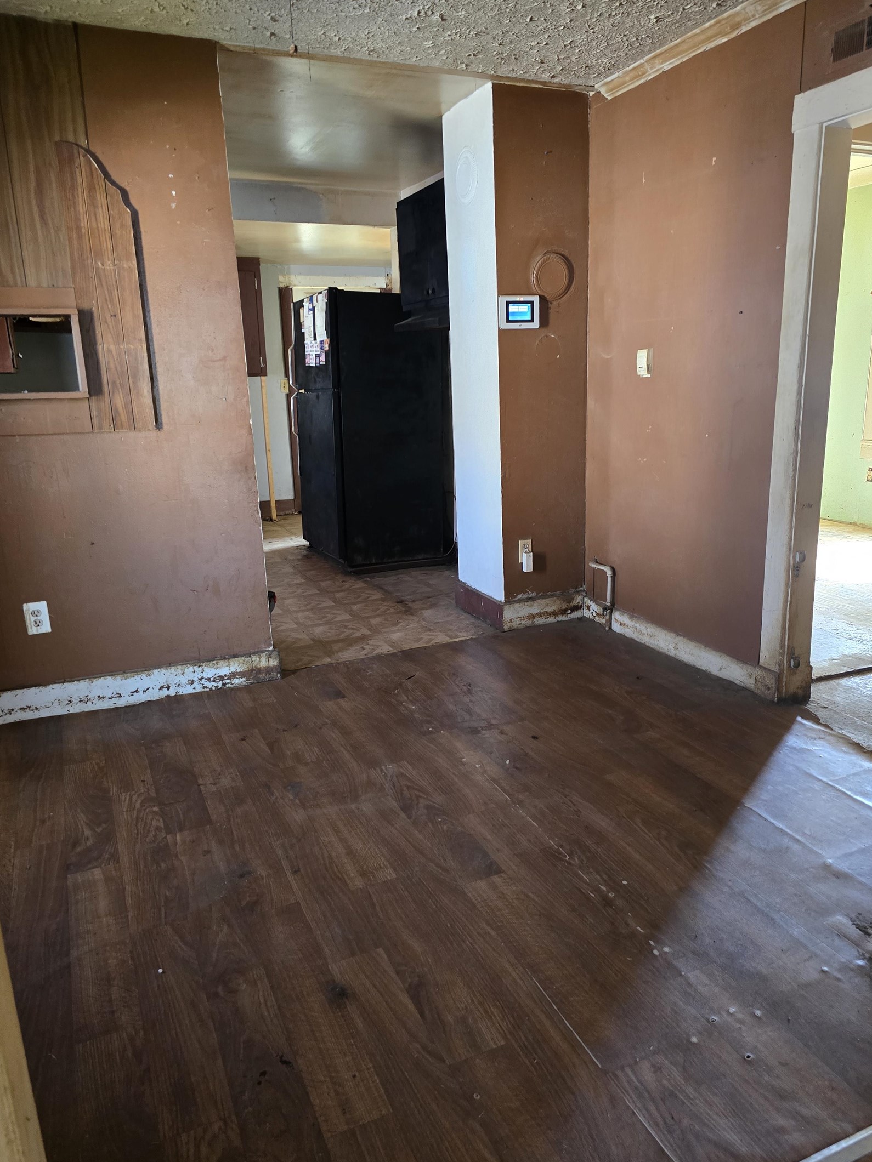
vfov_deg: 69.4
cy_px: 578
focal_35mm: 25
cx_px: 456
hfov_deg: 54.9
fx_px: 840
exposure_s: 1/60
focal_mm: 6.3
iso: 800
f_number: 1.7
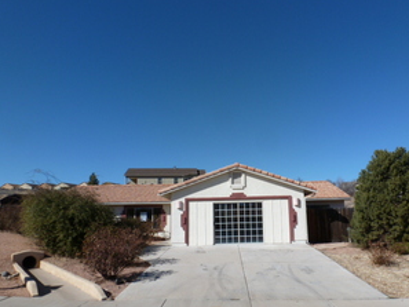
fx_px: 331
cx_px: 227
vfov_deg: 49.8
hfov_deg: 63.2
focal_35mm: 28
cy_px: 160
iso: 100
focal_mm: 4.3
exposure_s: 1/500
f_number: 5.6
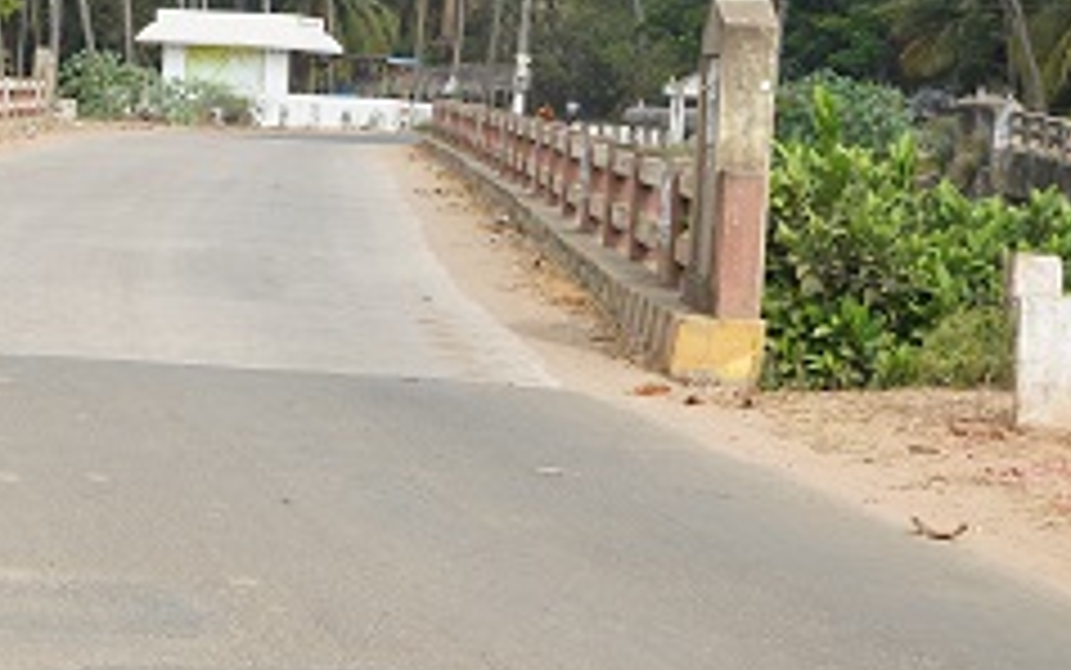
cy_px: 130
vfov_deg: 12.0
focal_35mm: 109
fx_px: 3183
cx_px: 146
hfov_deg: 18.8
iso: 125
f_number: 10
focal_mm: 43
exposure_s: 1/100
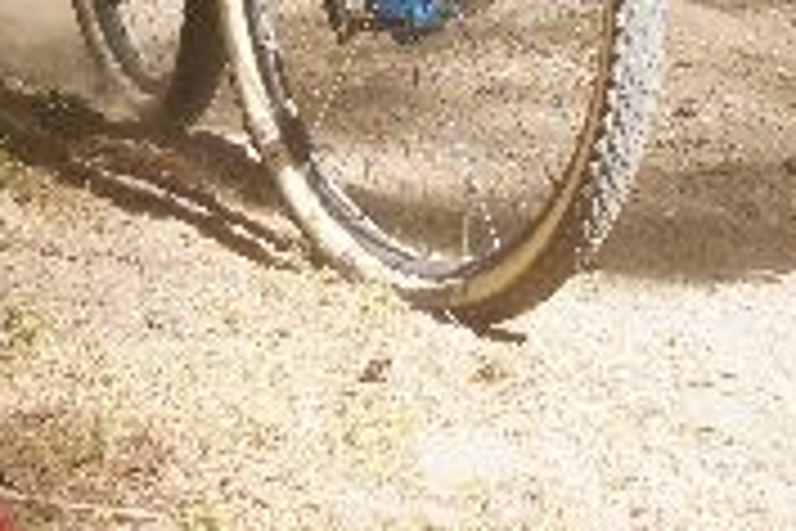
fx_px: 5246
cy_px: -502
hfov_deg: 8.6
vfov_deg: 5.7
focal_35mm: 237
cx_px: 967
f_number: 4.5
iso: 1250
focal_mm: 35
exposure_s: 1/2000
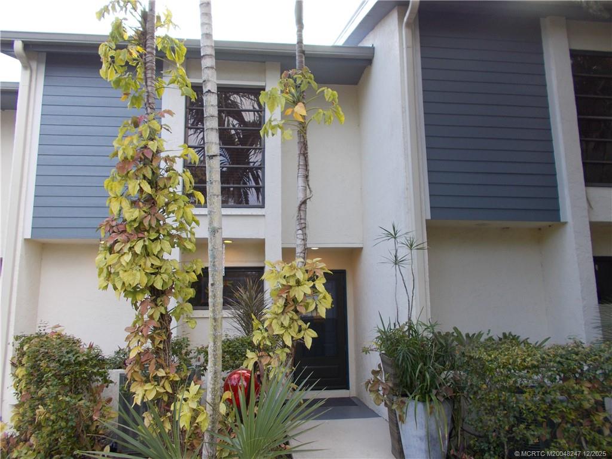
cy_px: 230
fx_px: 460
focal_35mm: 26
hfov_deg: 67.3
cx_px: 306
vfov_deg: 53.1
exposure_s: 1/100
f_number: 3.2
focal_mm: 4.6
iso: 80
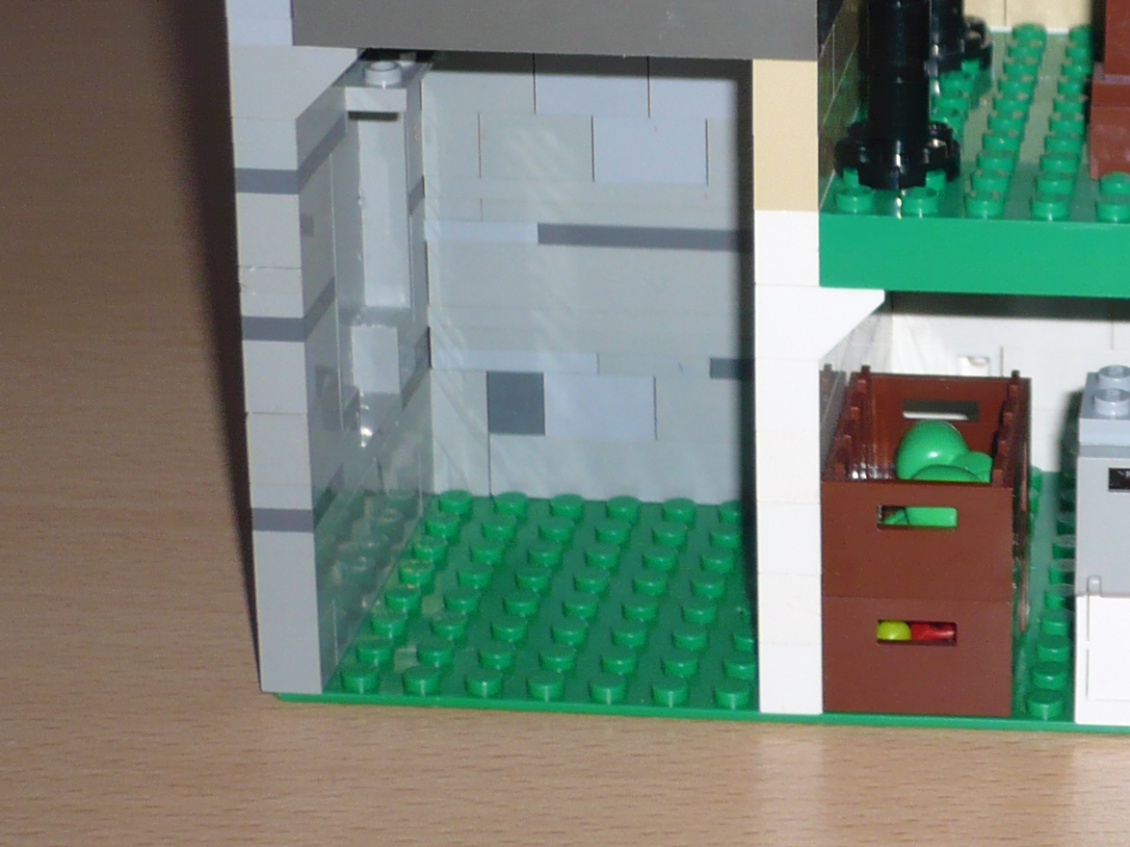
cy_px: -58
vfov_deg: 12.2
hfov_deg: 15.9
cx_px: 1246
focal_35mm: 120
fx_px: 3918
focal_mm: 8.3
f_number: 3.4
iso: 100
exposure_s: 1/30
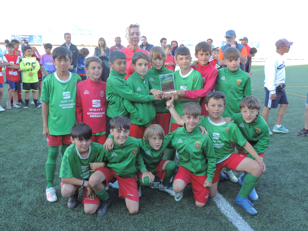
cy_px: 116
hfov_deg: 55.4
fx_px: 294
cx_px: 154
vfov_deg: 42.9
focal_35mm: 33
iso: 110
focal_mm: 5.8
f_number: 3.2
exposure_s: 1/50
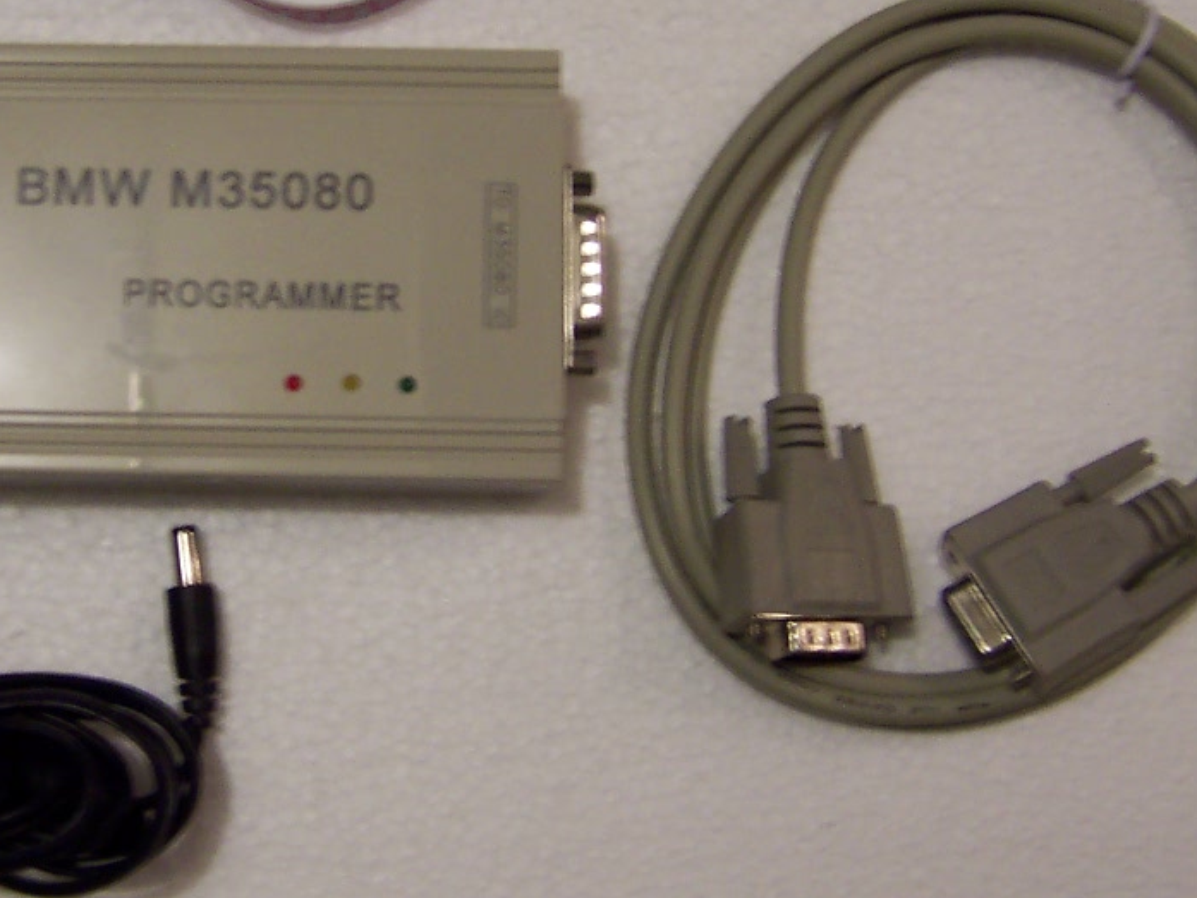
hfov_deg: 30.8
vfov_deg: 23.5
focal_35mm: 62
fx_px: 2144
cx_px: 342
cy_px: 299
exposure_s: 1/4
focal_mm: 5.6
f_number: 2.8
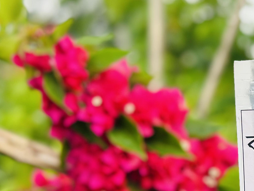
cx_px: 303
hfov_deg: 15.9
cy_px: 202
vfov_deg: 12.3
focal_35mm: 119
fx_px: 873
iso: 80
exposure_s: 1/240
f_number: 1.78
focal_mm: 6.86
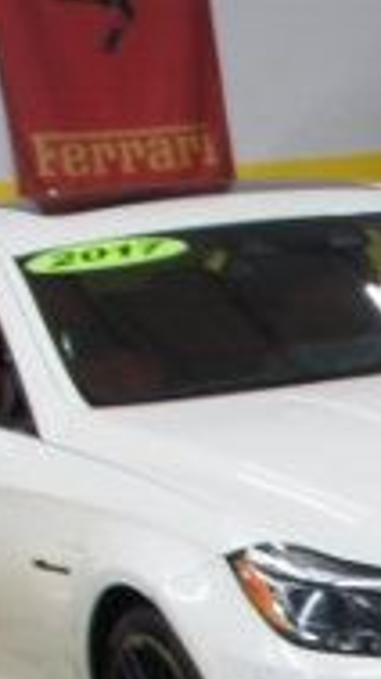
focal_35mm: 153
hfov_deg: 6.2
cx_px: 1617
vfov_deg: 12.9
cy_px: 1166
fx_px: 2754
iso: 200
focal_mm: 18
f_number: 4
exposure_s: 1/30
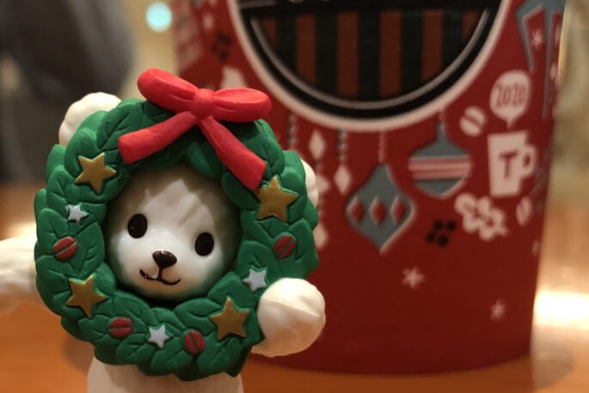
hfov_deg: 37.9
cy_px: 209
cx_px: 144
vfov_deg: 26.5
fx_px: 835
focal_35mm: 51
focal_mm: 3.99
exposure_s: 1/17
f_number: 1.8
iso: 100
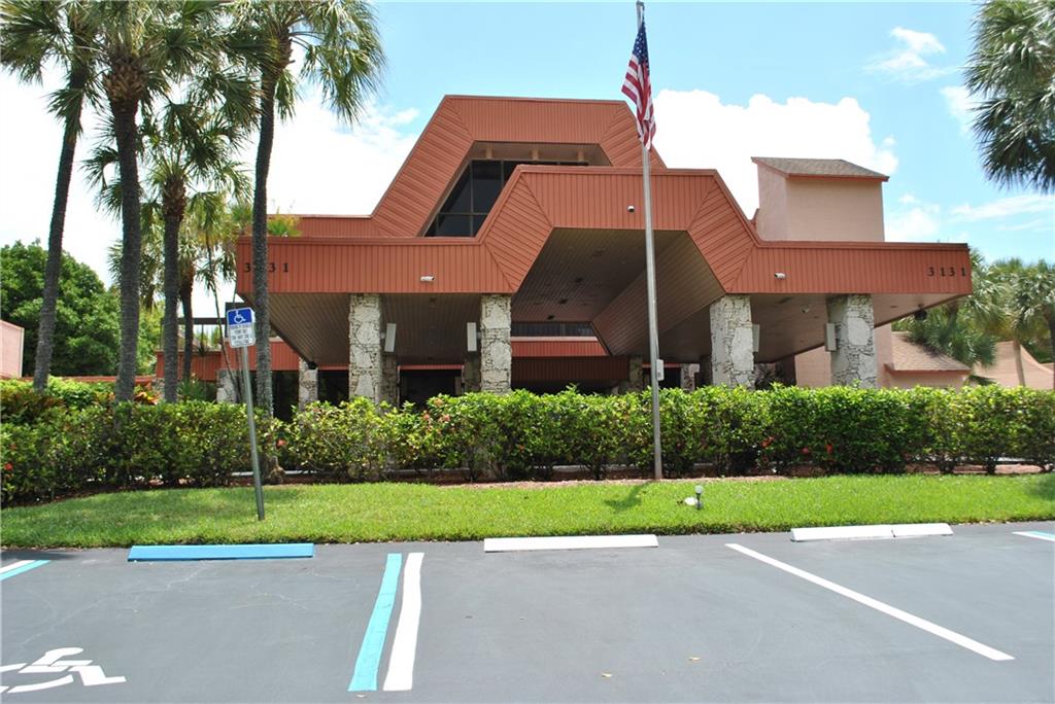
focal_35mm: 33
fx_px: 968
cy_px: 352
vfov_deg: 40.0
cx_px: 528
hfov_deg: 57.2
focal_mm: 22
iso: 100
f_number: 8
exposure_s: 1/250
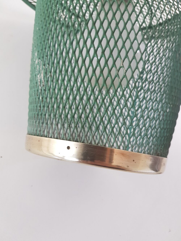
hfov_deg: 53.1
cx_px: 90
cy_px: 120
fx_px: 181
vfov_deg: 67.3
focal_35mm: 26
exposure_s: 1/50
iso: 80
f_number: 1.7
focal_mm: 4.2
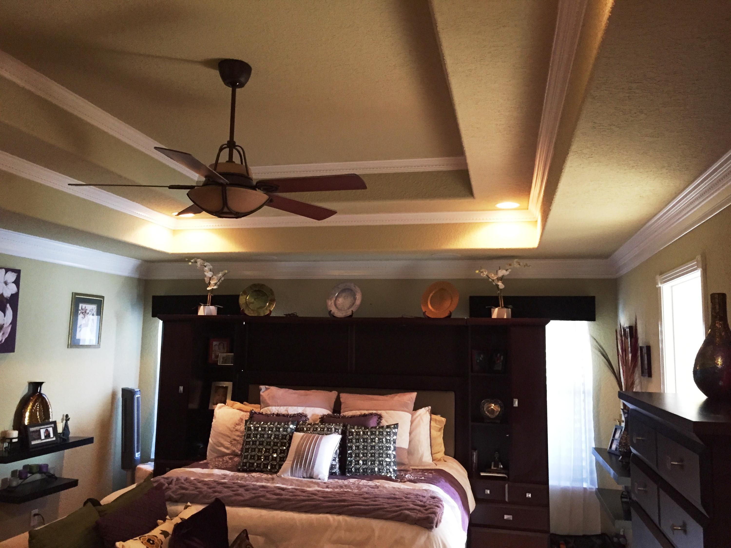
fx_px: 612
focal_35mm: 29
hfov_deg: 61.7
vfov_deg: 48.2
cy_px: 274
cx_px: 366
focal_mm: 4.15
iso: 250
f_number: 2.2
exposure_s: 1/30
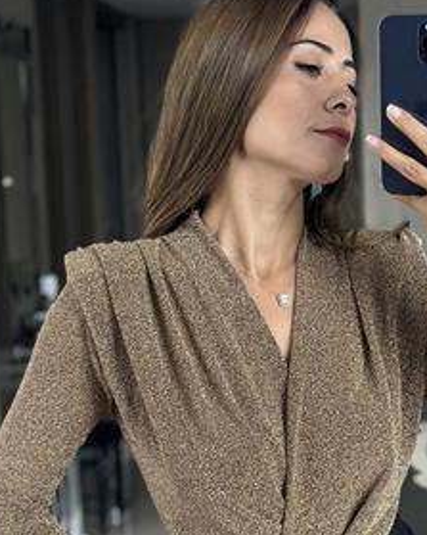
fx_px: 1343
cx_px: 276
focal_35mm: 85
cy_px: 349
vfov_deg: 22.4
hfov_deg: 18.0
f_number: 1.78
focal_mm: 6.86
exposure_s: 1/46
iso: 400
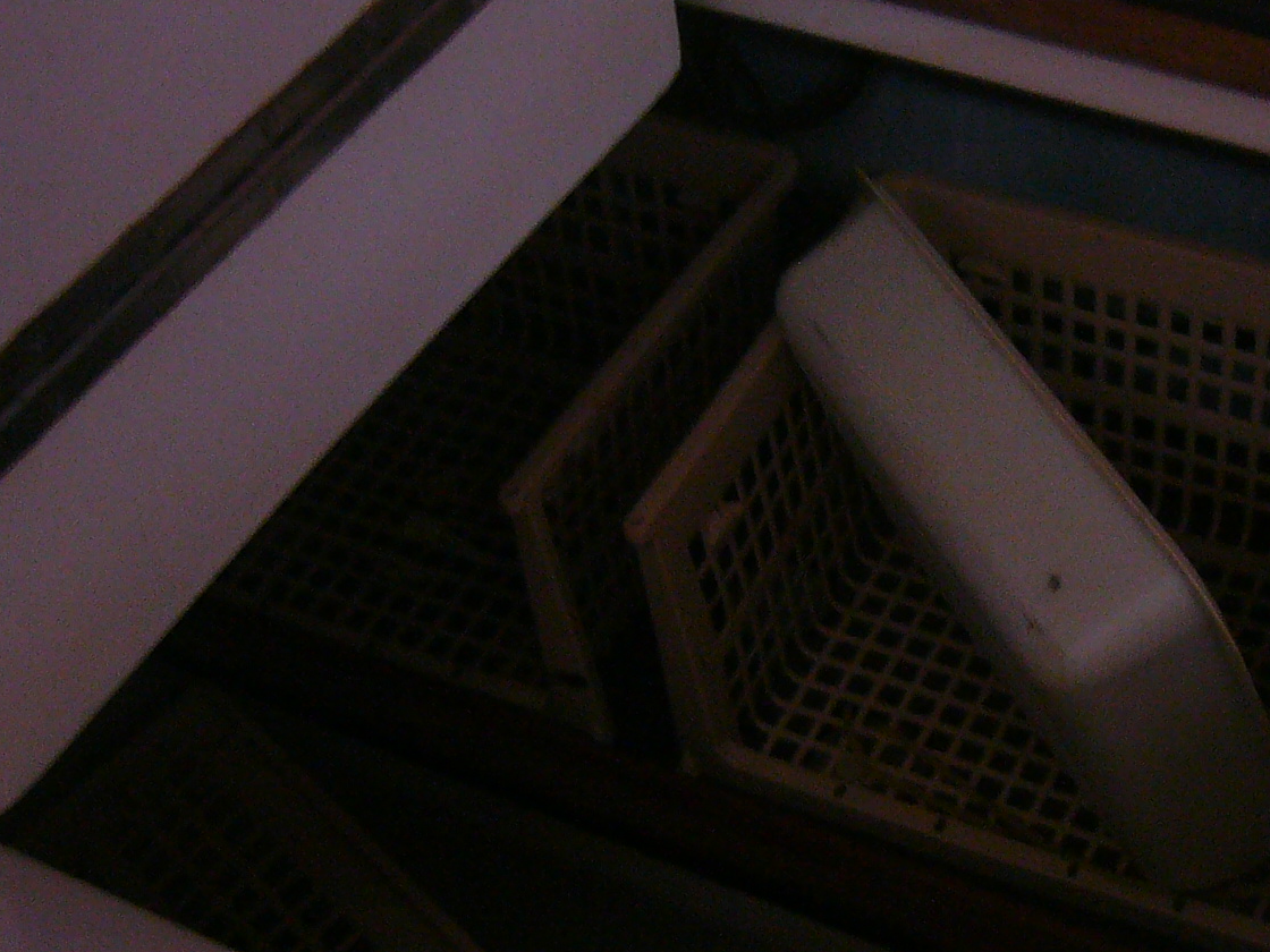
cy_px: 561
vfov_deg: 22.9
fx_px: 2348
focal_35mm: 64
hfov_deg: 29.9
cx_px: 917
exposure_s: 1/8
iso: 200
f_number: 2.8
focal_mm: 5.8
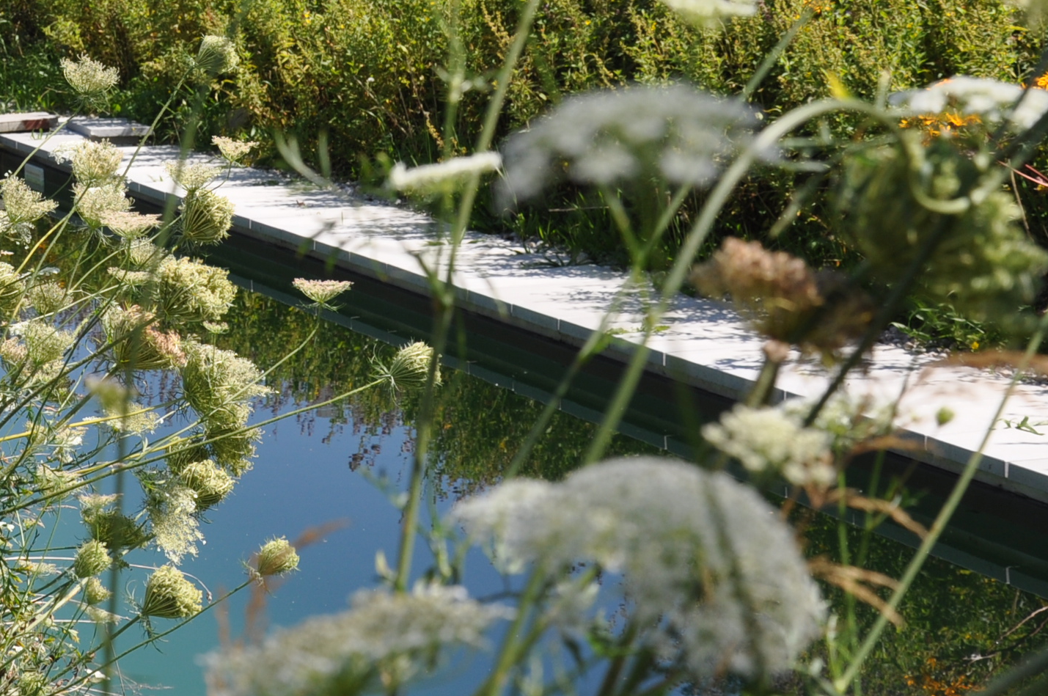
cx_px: 44
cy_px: 113
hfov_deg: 18.5
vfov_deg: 12.6
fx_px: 3140
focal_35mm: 108
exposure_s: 1/400
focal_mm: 32
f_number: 8
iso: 200
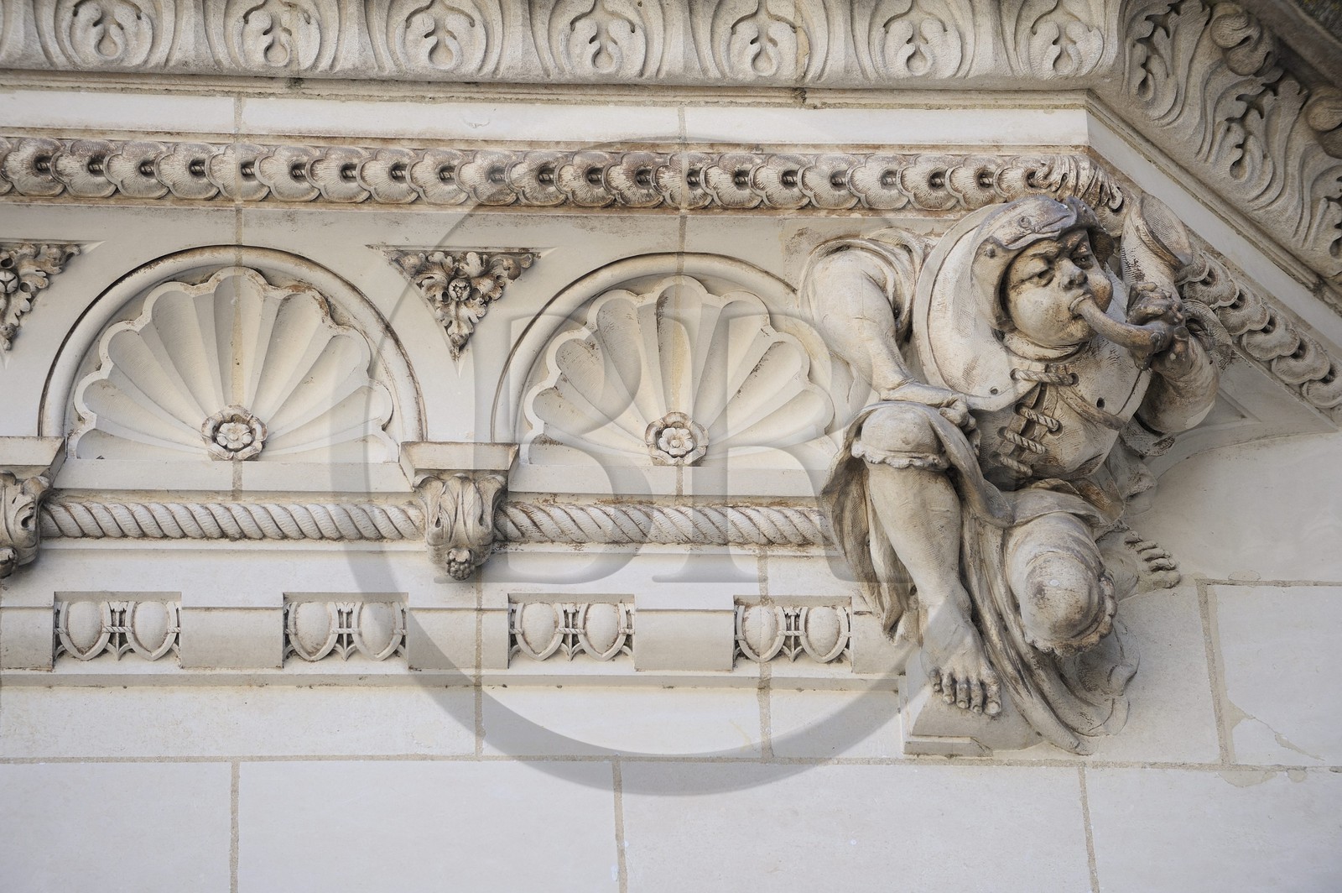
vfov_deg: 6.9
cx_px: 671
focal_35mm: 200
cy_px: 446
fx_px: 7449
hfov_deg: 10.3
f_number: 5
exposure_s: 1/400
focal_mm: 200
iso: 400
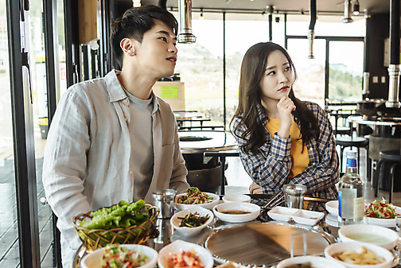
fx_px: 424
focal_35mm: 38
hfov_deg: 50.5
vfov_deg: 35.1
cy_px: 130
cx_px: 227
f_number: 2.8
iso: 400
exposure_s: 1/500
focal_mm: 32
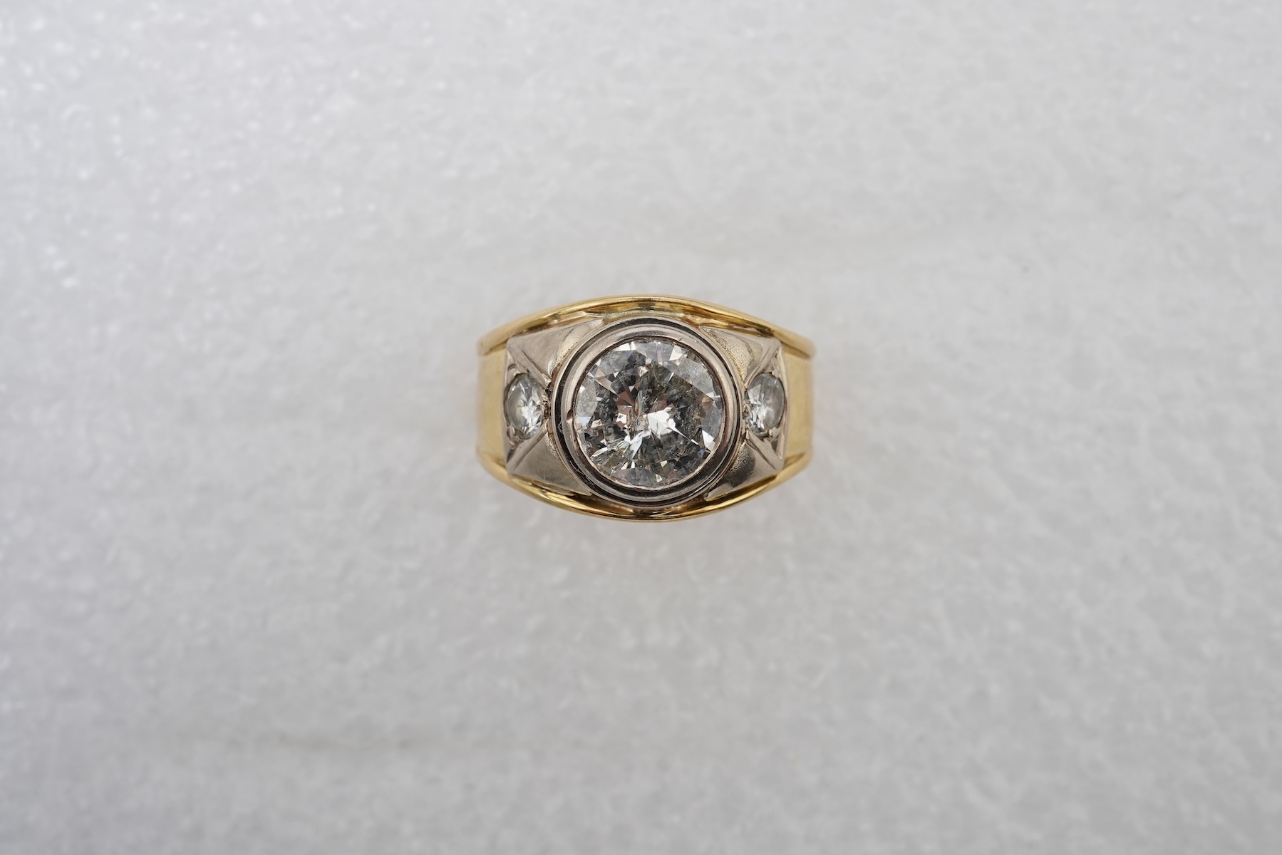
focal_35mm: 45
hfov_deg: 43.6
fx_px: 1603
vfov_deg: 29.9
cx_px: 641
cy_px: 428
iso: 500
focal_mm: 30
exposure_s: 1/125
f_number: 18
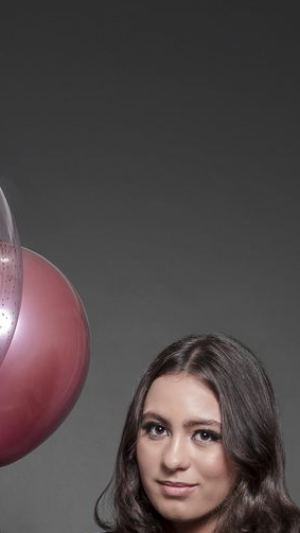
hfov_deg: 9.2
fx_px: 1852
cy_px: 814
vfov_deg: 15.1
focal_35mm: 131
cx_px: 72
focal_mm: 35
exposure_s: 1/160
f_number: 8
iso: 160
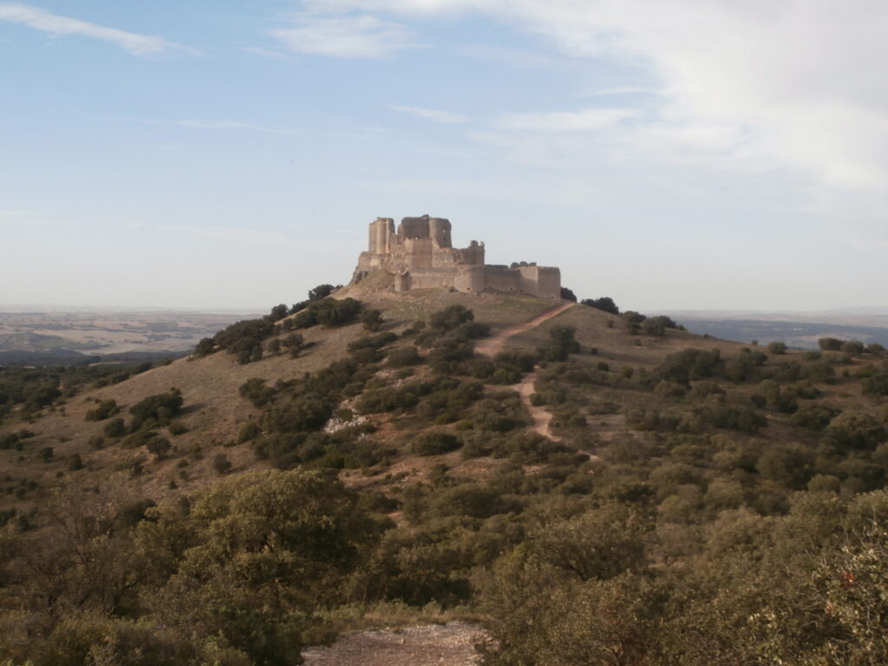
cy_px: 333
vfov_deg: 25.7
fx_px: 1462
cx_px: 444
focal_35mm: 57
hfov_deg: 33.8
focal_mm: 10.11
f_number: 4.5
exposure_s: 1/320
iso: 100
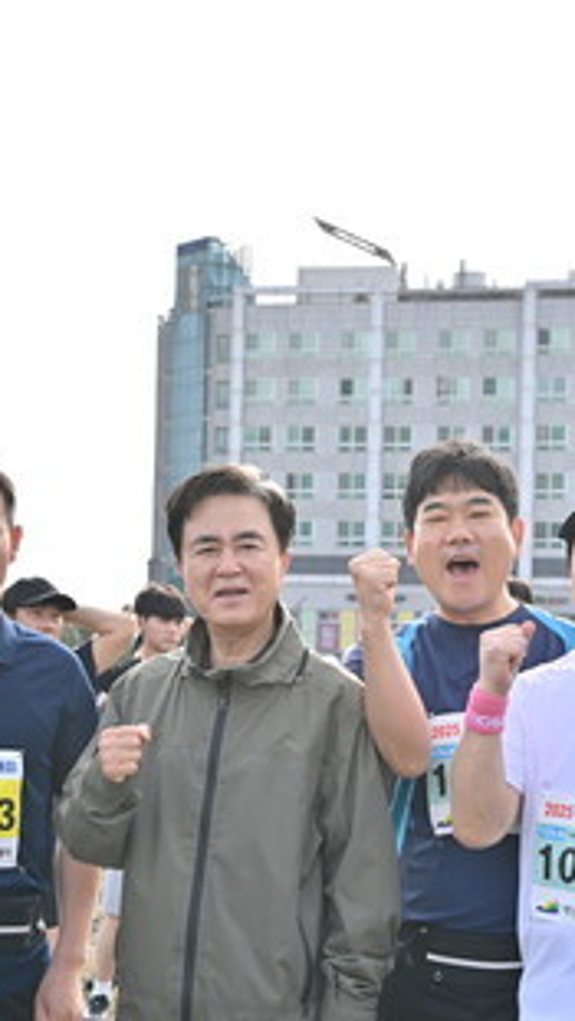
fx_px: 2412
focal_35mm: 89
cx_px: 204
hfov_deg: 13.6
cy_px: 575
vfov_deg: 23.9
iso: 100
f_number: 5.6
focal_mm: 44
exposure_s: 1/250
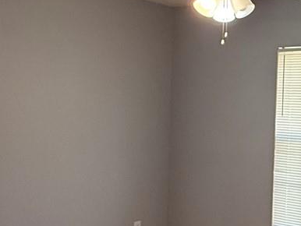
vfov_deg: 25.3
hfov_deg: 30.9
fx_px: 505
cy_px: 111
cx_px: 299
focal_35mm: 58
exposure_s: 1/120
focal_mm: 2.22
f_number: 2.2
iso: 320
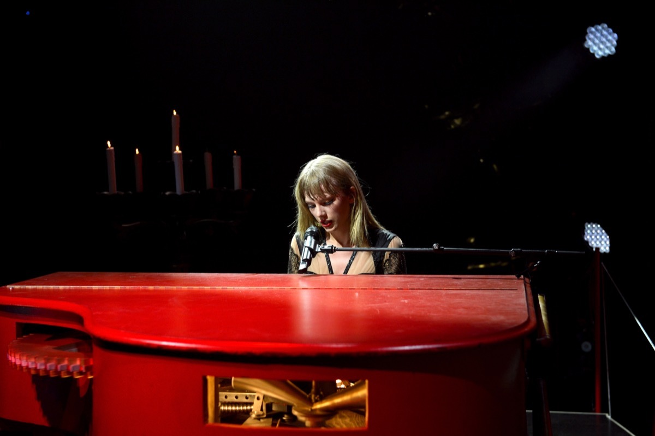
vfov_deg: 23.3
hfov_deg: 34.5
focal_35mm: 58
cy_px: 218
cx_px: 328
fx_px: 1054
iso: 800
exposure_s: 1/400
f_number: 4.5
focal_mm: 58
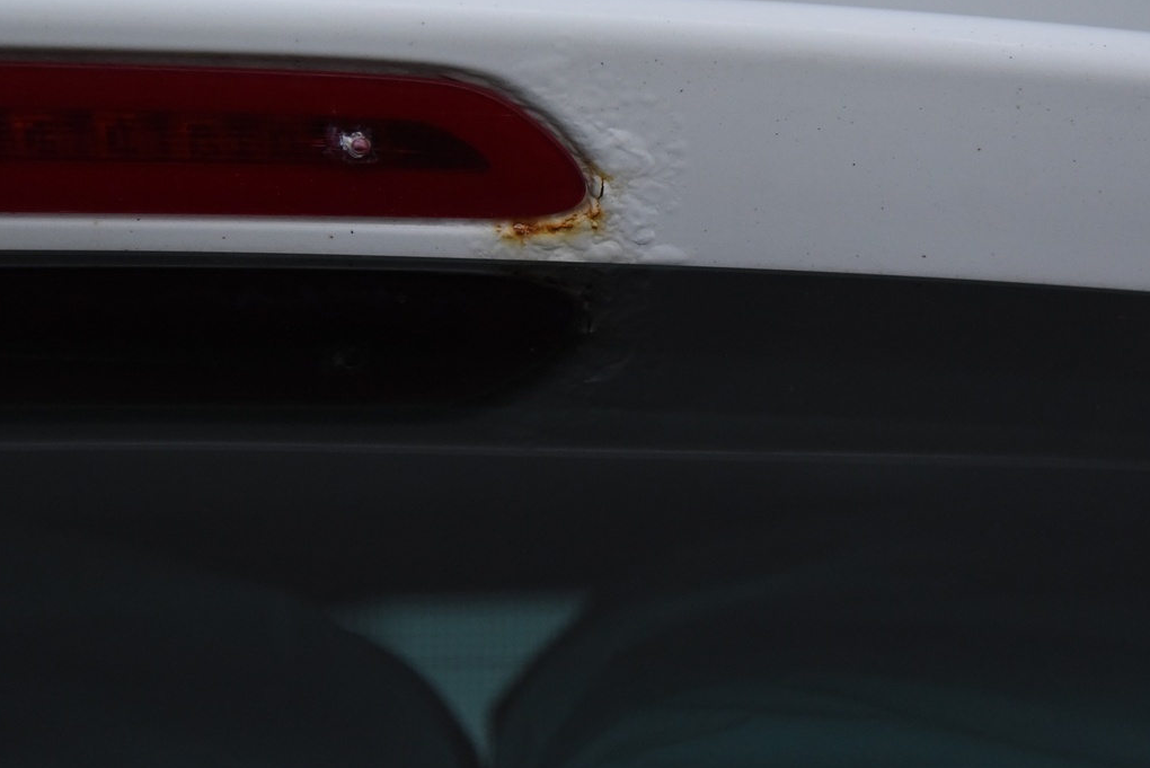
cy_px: 182
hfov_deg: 18.4
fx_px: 3547
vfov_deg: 12.3
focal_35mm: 111
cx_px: 620
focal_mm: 70
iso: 4000
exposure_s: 1/500
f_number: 4
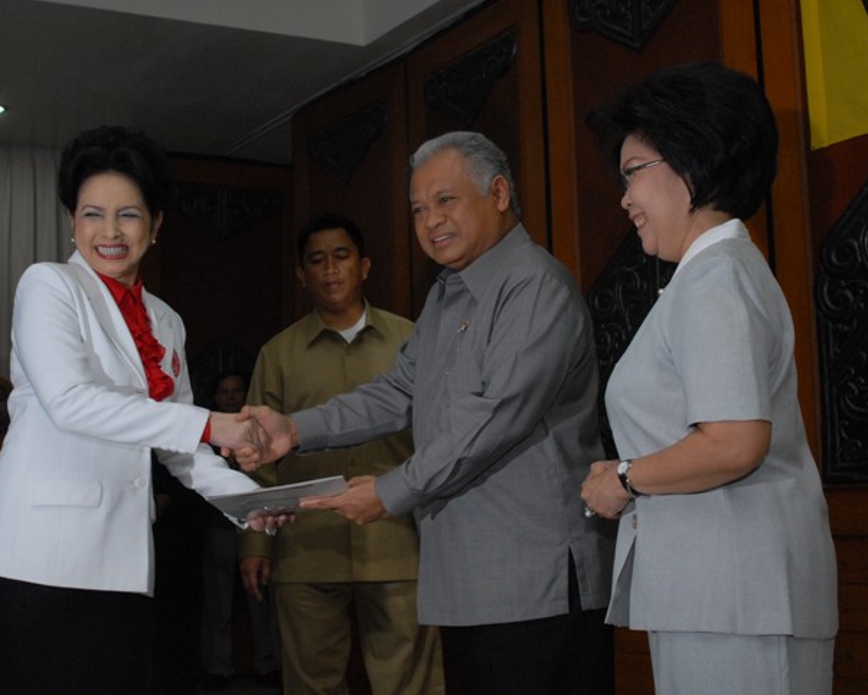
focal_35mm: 53
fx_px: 1351
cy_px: 349
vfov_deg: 28.9
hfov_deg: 35.6
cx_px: 371
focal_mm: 31
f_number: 6.3
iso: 800
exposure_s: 1/80
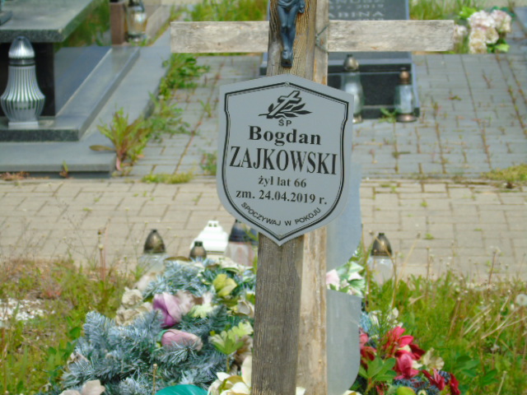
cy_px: 198
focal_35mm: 124
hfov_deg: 15.9
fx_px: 1888
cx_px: 264
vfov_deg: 12.0
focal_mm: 22
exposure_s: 1/500
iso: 80
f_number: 4.6
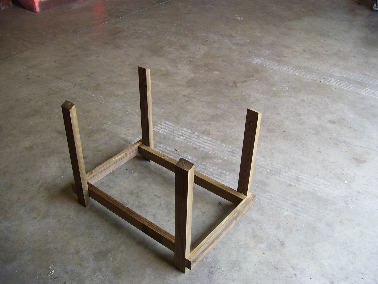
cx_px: 189
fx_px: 393
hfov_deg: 51.4
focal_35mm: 36
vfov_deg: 39.7
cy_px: 142
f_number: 2.7
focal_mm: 6
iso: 80
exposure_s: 1/125
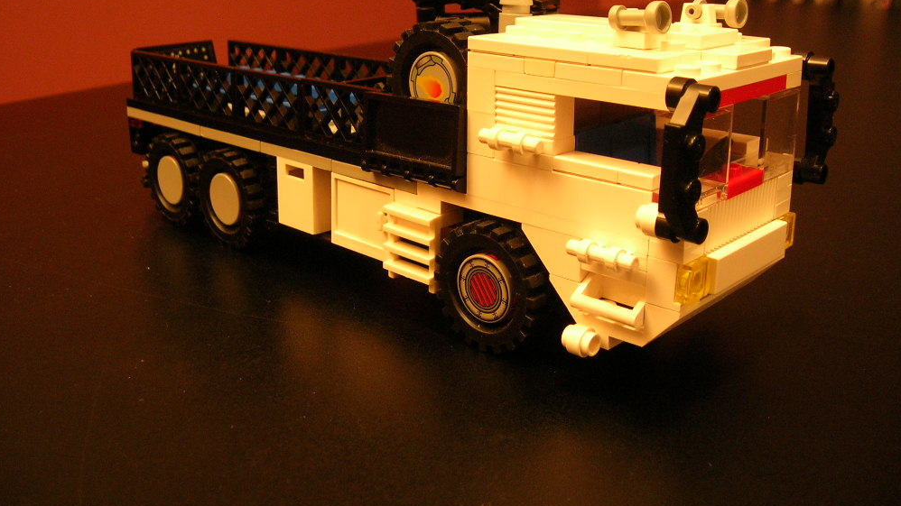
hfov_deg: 52.8
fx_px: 908
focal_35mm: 38
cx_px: 440
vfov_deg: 31.0
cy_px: 179
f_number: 2.9
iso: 100
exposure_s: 1/4.2
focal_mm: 5.7
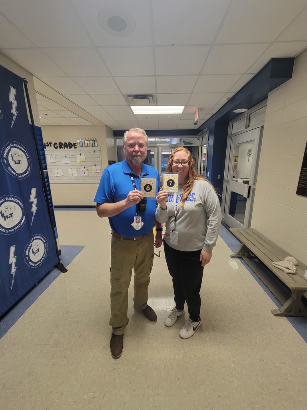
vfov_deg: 106.2
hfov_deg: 89.9
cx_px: 154
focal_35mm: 13
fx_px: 154
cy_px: 205
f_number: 2.2
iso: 200
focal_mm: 2.2
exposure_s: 1/60
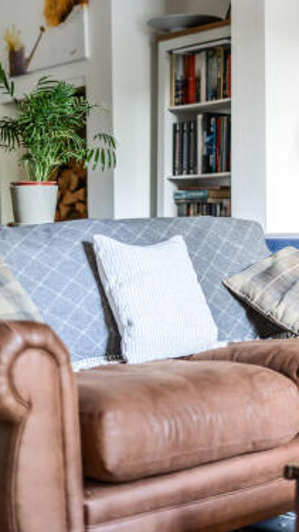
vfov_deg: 34.3
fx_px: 860
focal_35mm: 61
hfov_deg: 19.7
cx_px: 199
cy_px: 232
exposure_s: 1/160
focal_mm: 50
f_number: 2
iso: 1600
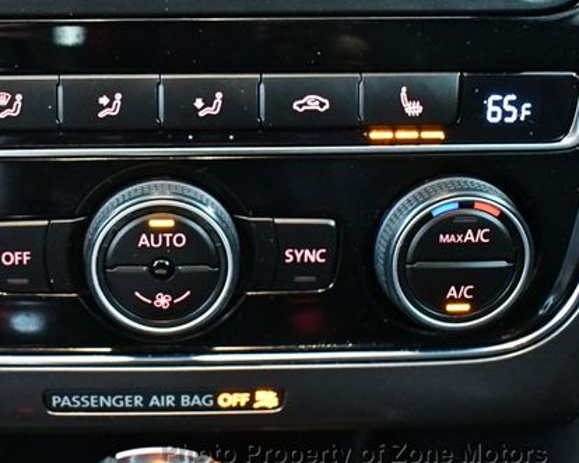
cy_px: 180
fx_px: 1045
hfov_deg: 30.5
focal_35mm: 61
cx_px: 145
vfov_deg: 24.9
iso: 12800
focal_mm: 21
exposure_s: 1/60
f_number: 3.8
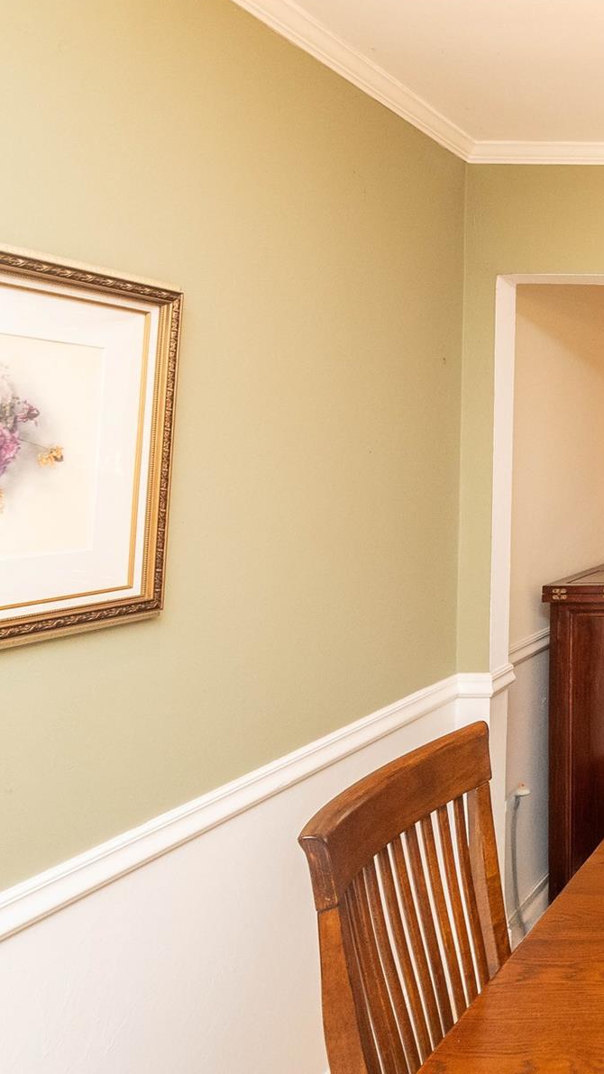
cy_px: 608
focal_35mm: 27
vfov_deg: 69.6
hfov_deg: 29.1
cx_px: 879
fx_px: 769
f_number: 5.6
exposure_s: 1/60
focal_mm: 10
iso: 1800
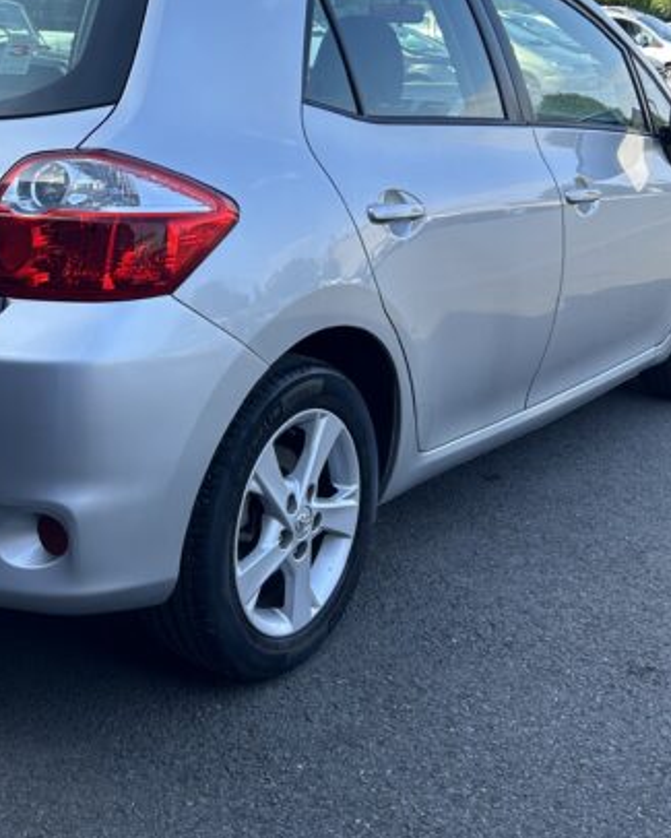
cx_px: 114
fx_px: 1241
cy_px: 250
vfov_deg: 36.8
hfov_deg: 29.4
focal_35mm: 50
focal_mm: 5.7
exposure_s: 1/957
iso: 50
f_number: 1.5
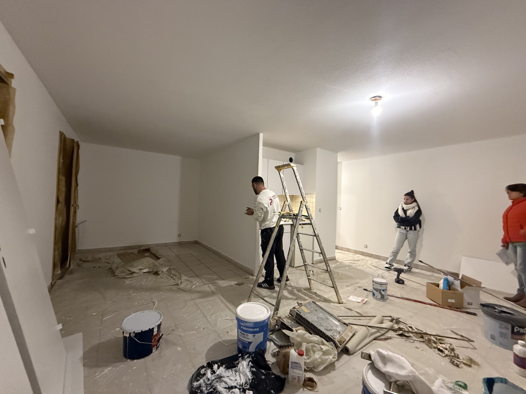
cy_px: 197
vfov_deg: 85.7
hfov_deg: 102.1
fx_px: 213
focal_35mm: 14
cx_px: 263
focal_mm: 2.22
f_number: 2.2
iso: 800
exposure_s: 1/50
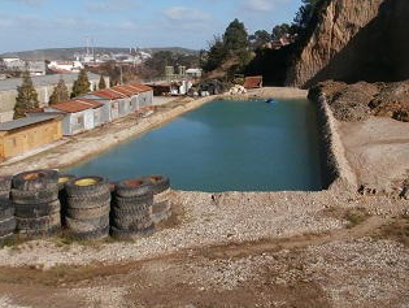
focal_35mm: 39
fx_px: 461
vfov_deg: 36.7
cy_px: 114
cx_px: 240
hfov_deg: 47.6
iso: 100
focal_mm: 5.36
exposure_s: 1/1600
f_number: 3.5
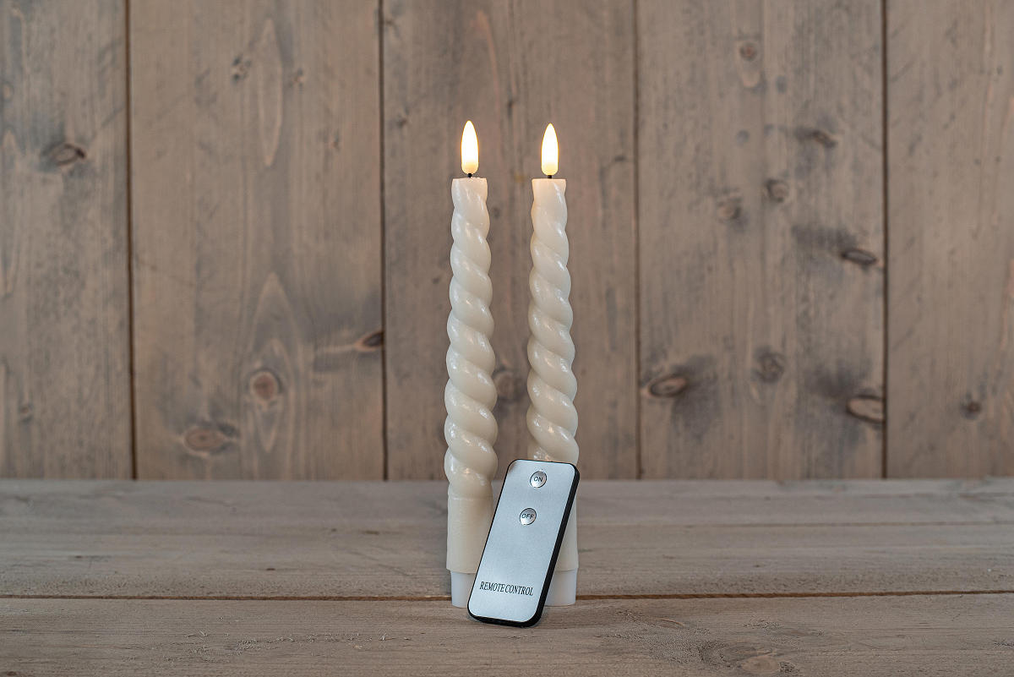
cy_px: 338
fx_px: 1409
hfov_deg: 39.6
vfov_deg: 27.0
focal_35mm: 50
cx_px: 507
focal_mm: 50
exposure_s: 1/15
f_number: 7.1
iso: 320
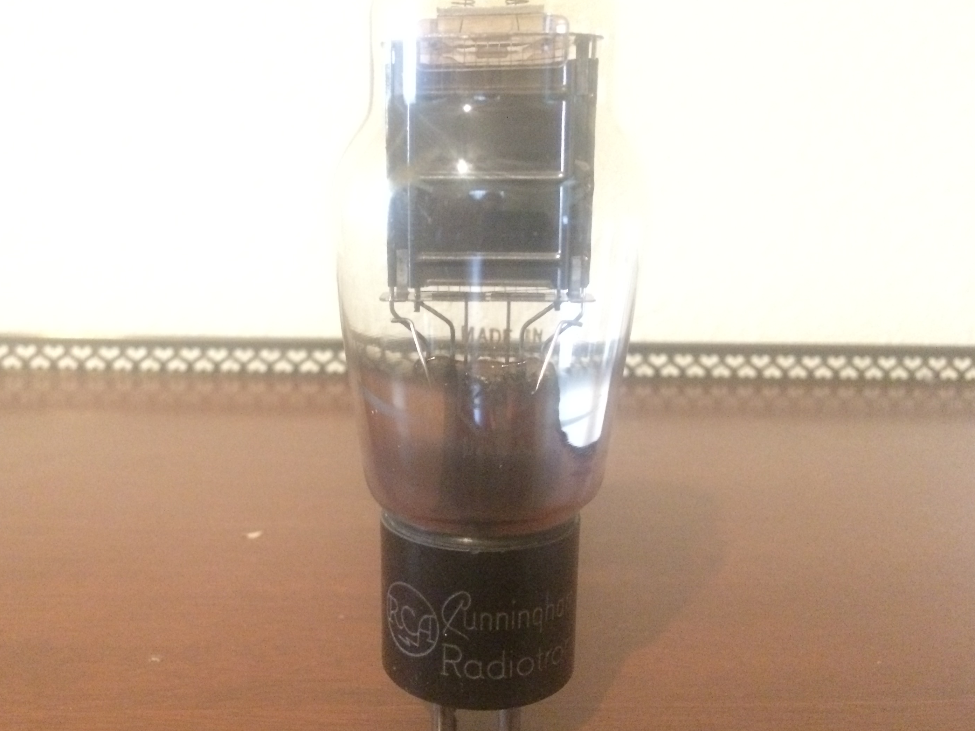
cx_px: 423
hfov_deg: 53.8
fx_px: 958
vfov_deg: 41.8
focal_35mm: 34
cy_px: 385
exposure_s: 1/15
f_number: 2.2
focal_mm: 4.15
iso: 2000
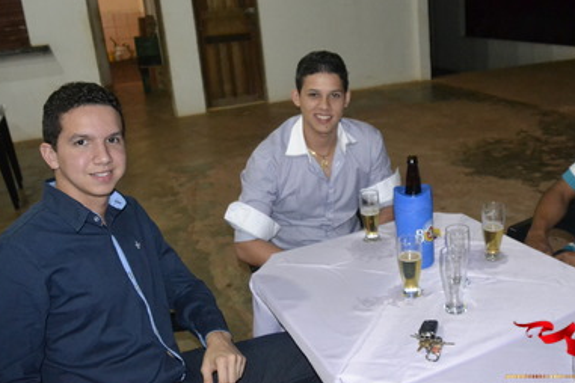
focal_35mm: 39
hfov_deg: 49.2
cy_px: 172
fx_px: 623
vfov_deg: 34.2
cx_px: 351
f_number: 3.5
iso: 3200
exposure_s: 1/60
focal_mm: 20
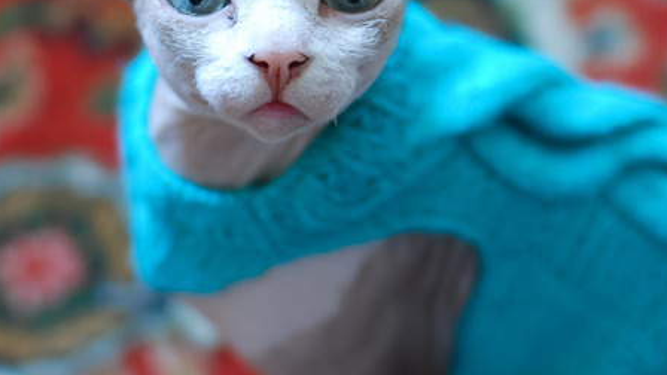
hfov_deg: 15.7
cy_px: 110
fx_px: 2423
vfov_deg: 8.8
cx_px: 408
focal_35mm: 137
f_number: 2.4
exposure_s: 1/30
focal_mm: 50
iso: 500
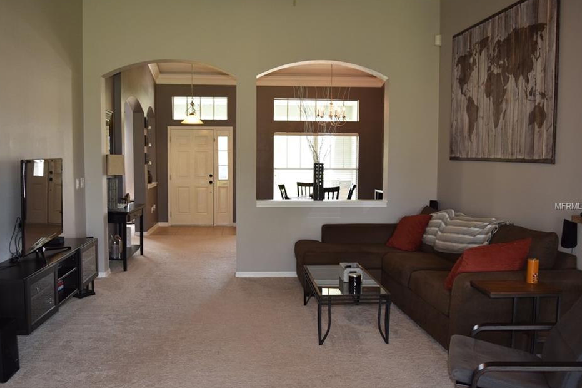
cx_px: 271
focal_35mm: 33
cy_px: 207
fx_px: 533
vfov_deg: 39.9
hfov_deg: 57.2
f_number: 5
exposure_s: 1/100
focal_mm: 20
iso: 800
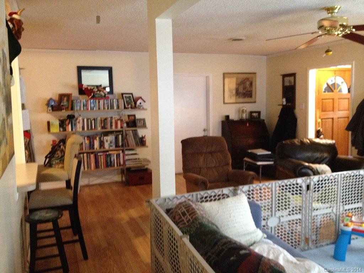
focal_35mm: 35
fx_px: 368
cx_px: 182
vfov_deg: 40.7
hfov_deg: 52.6
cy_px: 136
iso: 640
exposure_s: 1/15
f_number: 2.4
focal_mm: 4.28
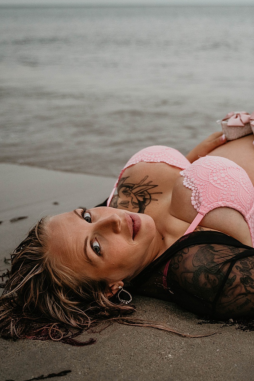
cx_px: 200
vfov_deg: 39.6
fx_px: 529
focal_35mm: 50
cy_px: 190
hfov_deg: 26.5
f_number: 2.8
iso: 1250
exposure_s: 1/200
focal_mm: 33
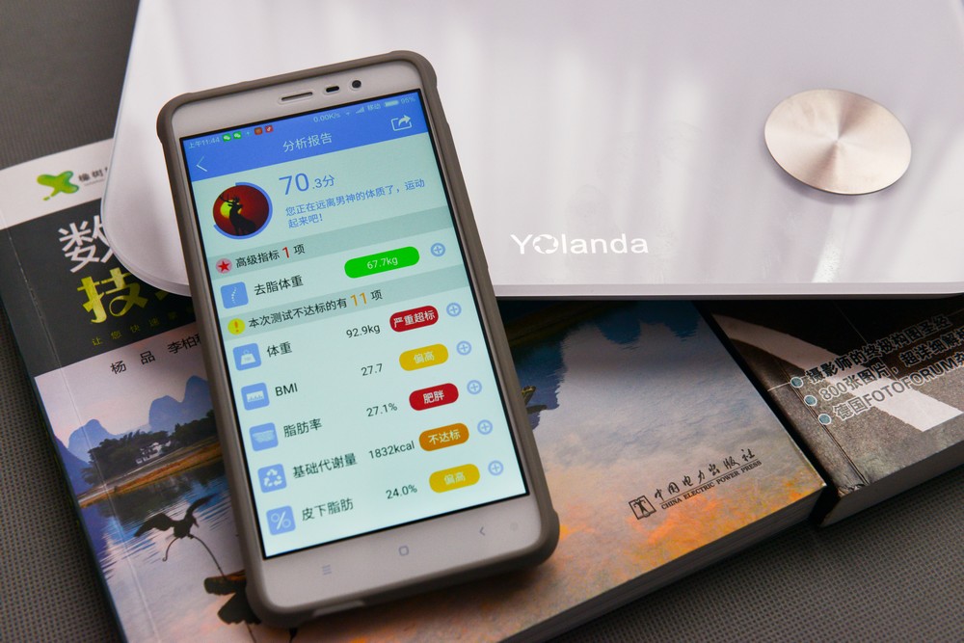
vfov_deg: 28.1
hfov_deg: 41.1
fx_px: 1285
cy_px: 322
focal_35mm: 48
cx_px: 482
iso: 800
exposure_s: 1/200
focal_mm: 48
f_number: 5.6
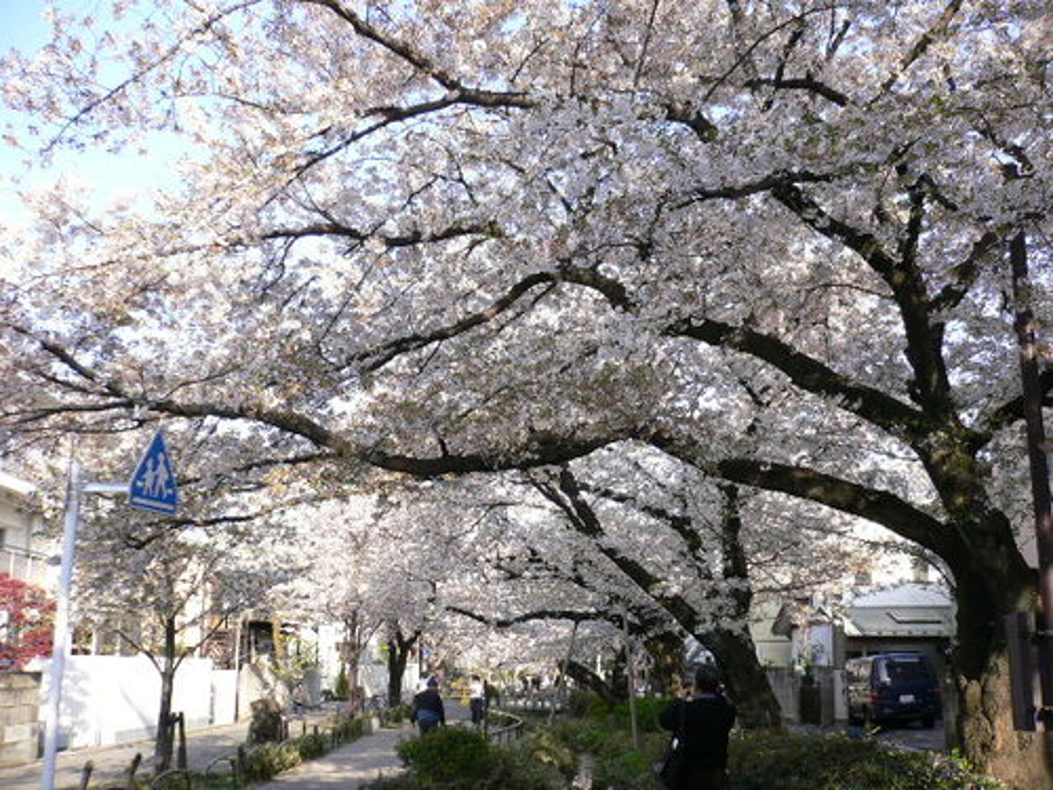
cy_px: 395
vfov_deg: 40.7
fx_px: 1065
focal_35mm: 35
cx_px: 526
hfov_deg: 52.6
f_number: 2.8
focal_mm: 5.8
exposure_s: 1/320
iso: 100
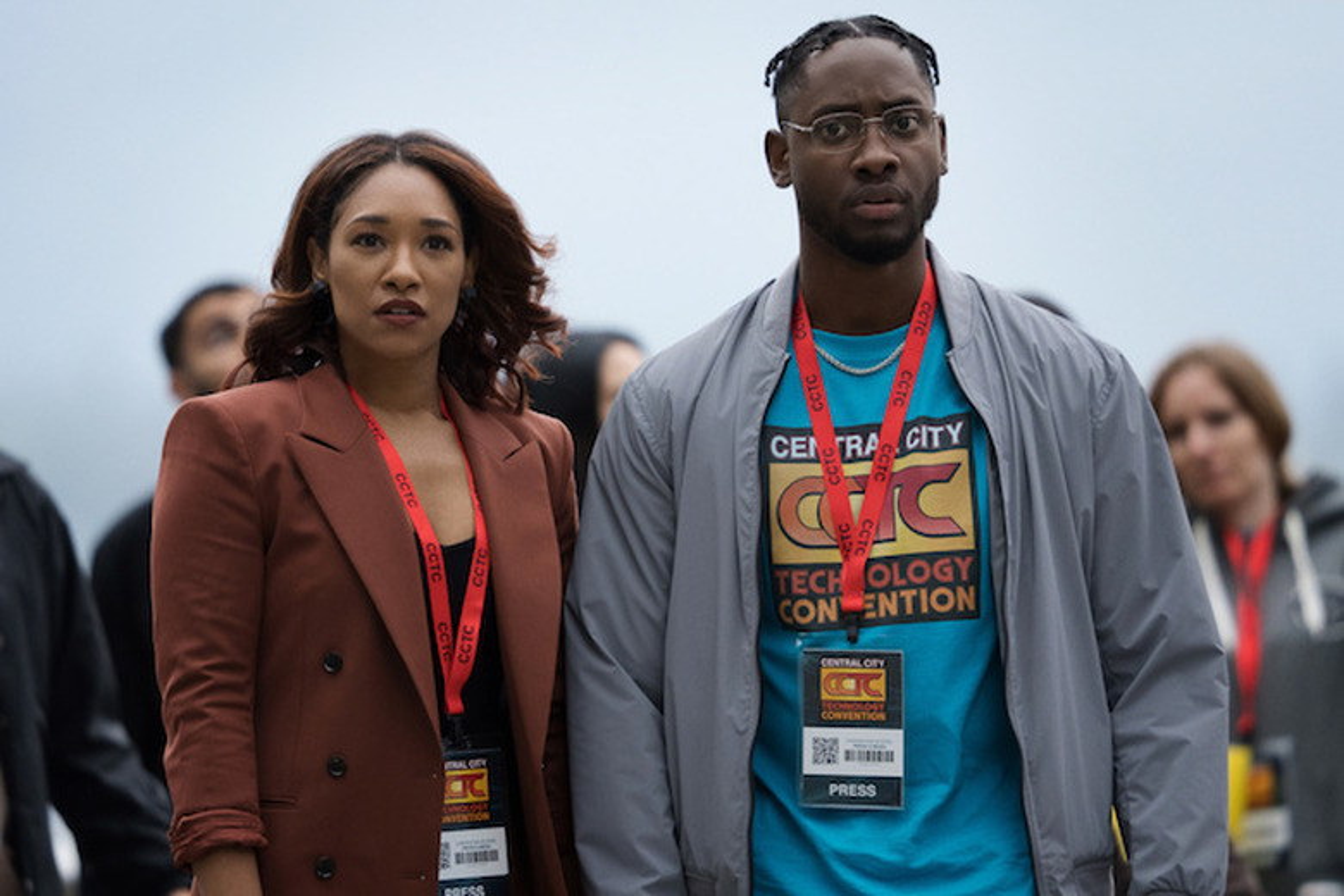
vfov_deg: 2.7
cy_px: 448
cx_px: 672
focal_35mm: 518
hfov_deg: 4.0
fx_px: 19337
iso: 2000
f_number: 6.3
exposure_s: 1/400
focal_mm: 518
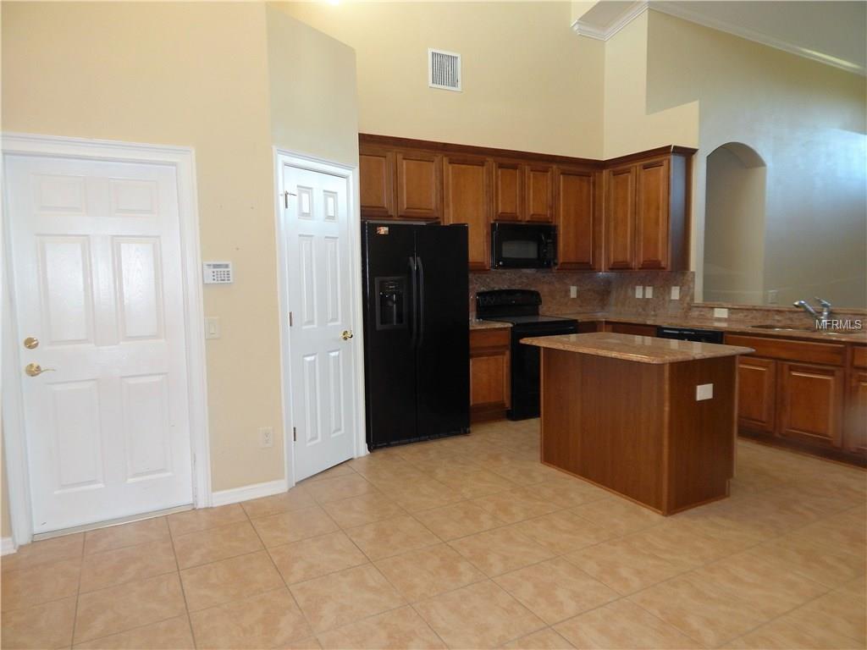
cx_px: 434
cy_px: 325
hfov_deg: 73.9
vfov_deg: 58.9
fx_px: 576
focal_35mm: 23
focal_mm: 4
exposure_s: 1/30
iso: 200
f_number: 3
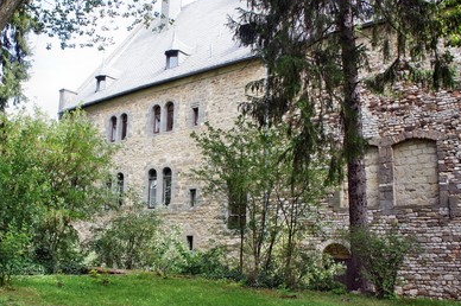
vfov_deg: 41.0
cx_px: 196
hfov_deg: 58.5
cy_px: 164
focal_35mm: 32
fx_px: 409
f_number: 6.3
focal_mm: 18
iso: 200
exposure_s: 1/80
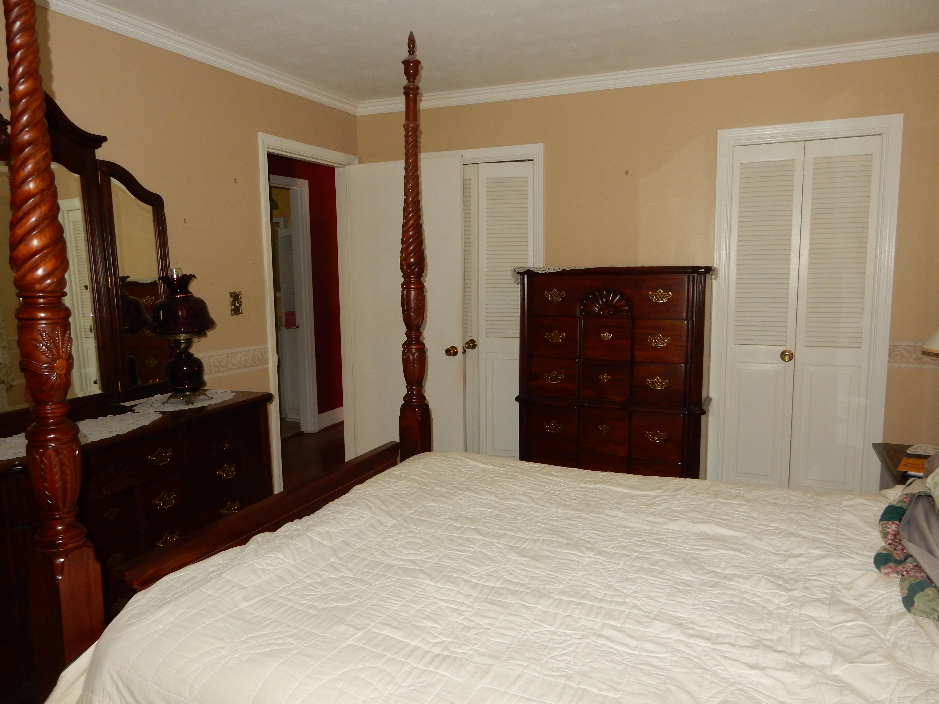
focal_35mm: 25
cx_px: 470
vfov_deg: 54.9
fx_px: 678
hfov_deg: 69.4
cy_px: 352
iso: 200
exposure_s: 1/30
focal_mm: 4.5
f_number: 3.7
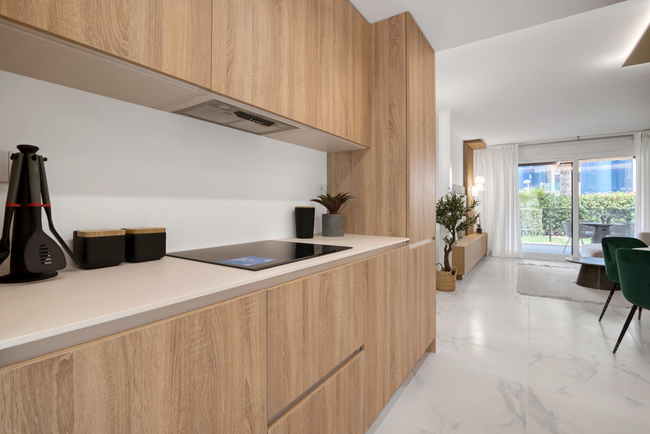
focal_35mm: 16
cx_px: 325
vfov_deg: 73.8
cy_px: 217
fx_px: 289
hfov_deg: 96.7
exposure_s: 1/20
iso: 100
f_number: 10
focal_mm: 16
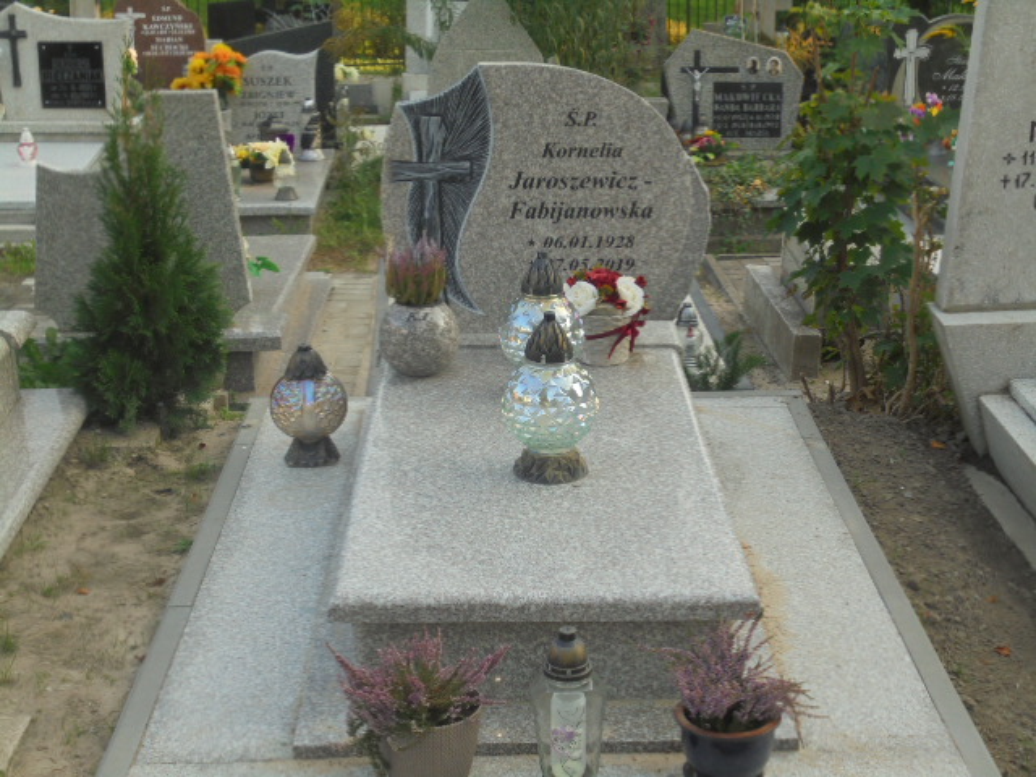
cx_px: 518
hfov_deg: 34.3
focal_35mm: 56
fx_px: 1676
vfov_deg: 26.1
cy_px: 388
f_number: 5.2
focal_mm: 10.1
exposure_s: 1/80
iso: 100
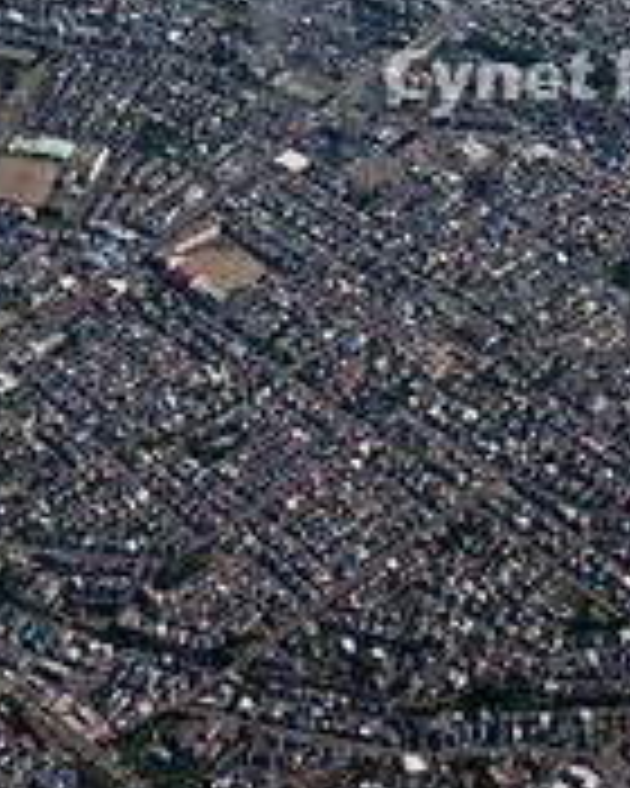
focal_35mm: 116
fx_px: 2704
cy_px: -545
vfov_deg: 14.8
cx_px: 180
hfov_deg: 13.3
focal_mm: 36
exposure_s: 1/1600
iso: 320
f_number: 9
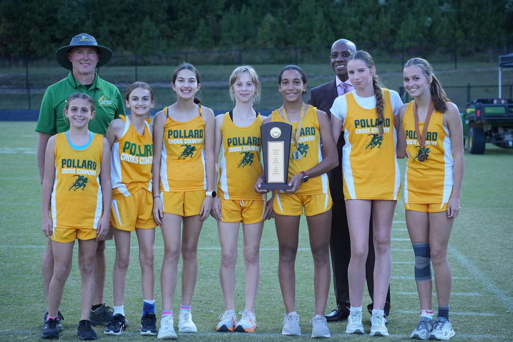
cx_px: 256
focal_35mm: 105
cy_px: 171
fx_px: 1498
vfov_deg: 13.0
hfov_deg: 19.4
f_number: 6.3
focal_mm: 105.1
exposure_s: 1/320
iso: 2000
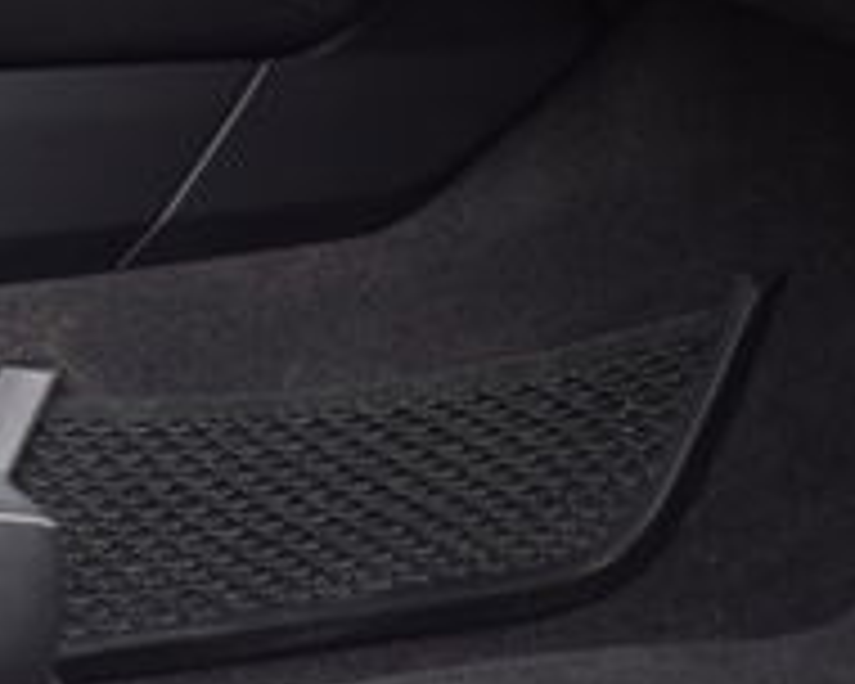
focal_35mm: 512
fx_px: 12956
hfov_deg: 3.8
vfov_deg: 3.0
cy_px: -338
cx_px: -544
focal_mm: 90
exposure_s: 1/160
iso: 720
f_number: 5.6
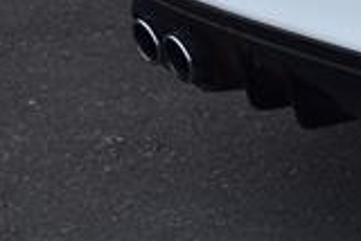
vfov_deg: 7.5
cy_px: -148
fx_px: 1807
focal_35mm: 180
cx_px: 878
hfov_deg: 10.0
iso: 400
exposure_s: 1/250
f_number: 10
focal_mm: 24
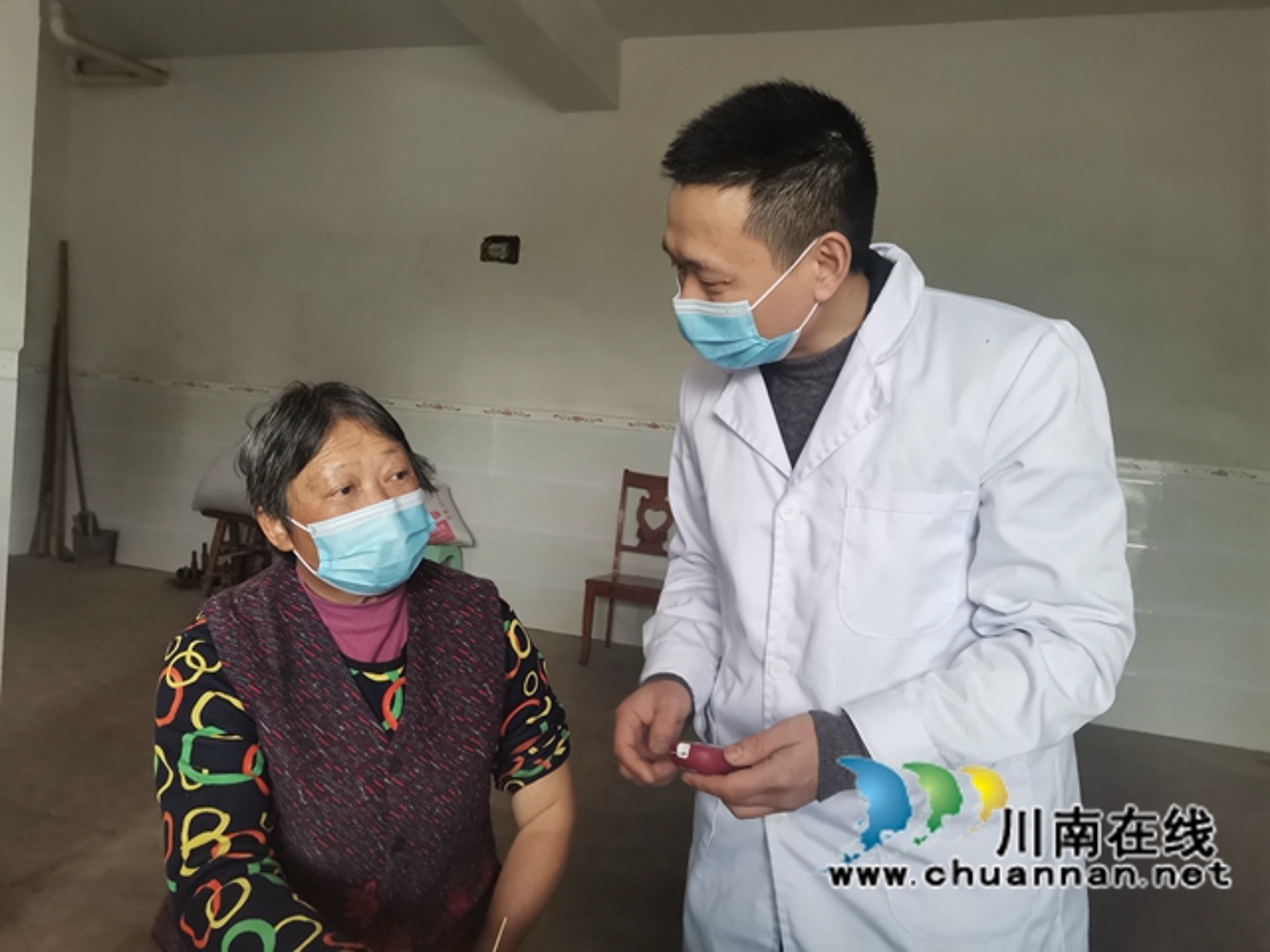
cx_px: 635
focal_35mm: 26
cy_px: 476
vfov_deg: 53.1
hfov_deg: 67.3
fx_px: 954
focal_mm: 4.75
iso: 500
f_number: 1.8
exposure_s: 1/50
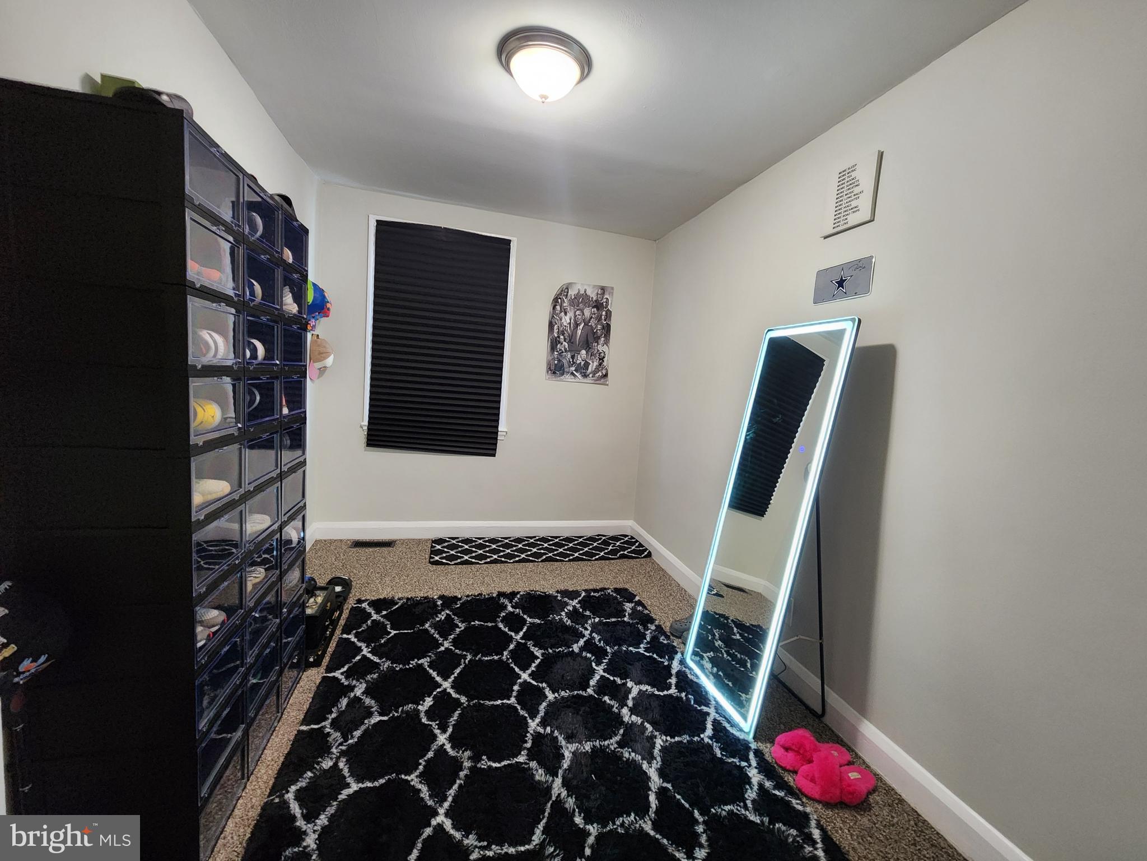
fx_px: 431
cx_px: 574
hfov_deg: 106.2
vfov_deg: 89.9
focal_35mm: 13
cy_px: 430
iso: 400
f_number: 2.2
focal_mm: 2.2
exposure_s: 1/40
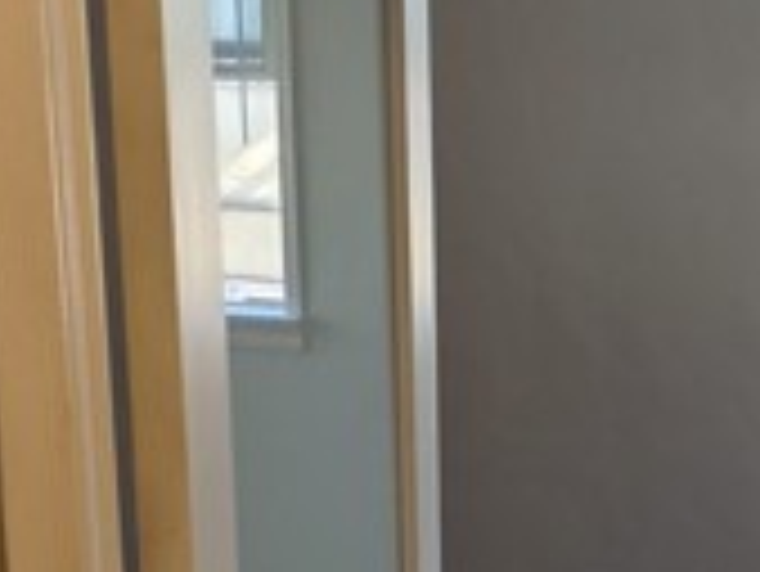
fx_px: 2241
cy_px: 595
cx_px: 621
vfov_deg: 14.3
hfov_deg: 19.0
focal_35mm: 102
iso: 57
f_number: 1.73
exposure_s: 1/120
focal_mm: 4.38
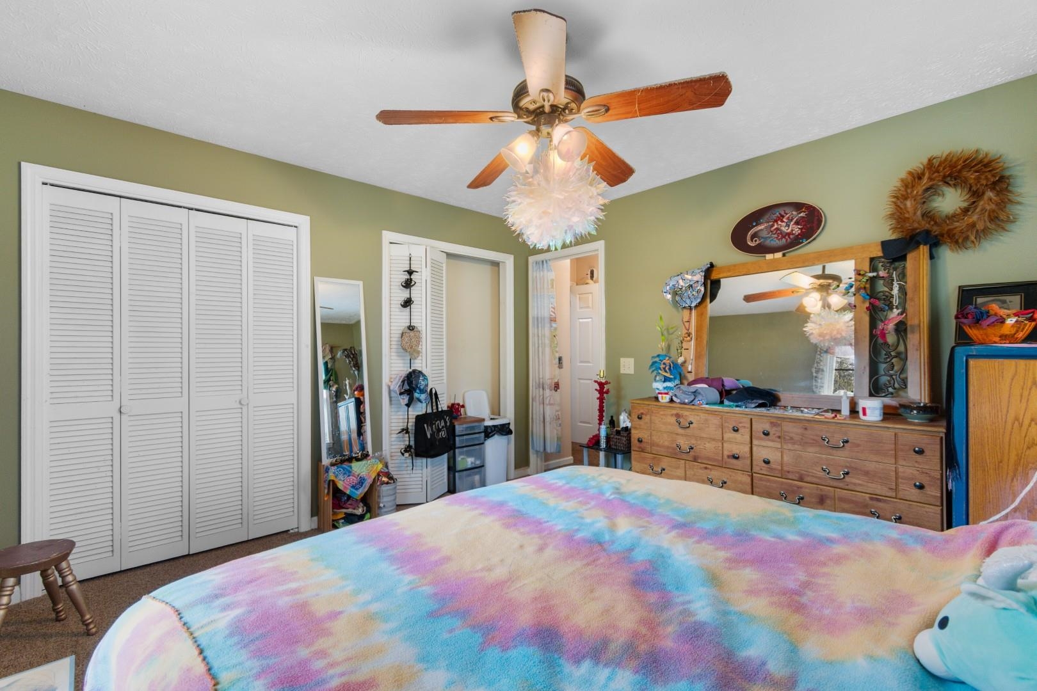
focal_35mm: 15
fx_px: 432
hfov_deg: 100.4
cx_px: 518
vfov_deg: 77.3
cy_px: 346
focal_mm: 10
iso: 100
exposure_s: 1/8
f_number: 4.5
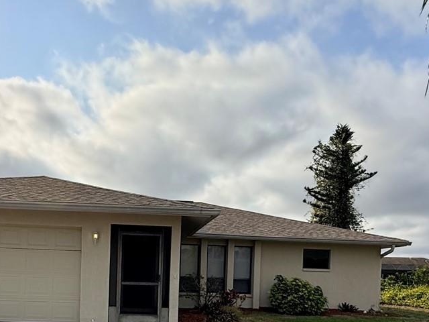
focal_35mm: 35
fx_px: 434
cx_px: 178
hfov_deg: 52.4
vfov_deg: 38.2
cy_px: 284
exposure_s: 1/4762
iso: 80
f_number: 2.2
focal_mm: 2.22
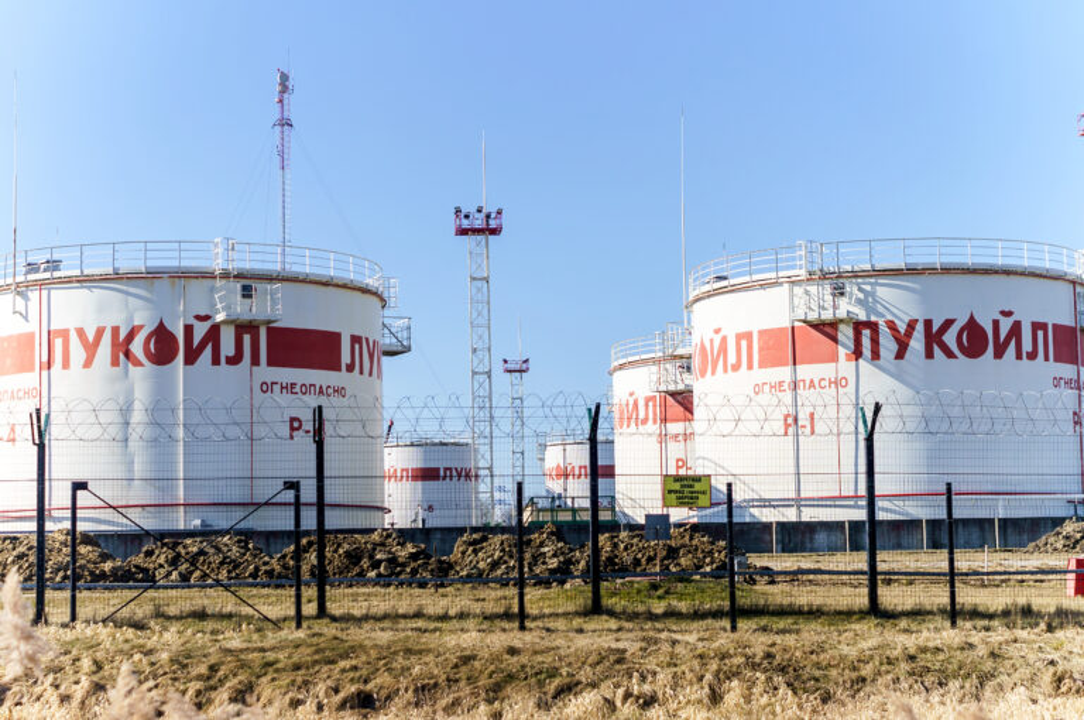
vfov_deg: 18.1
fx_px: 2255
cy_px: 360
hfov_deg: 27.0
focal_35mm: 75
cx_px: 542
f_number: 2
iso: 200
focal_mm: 50
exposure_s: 1/4000
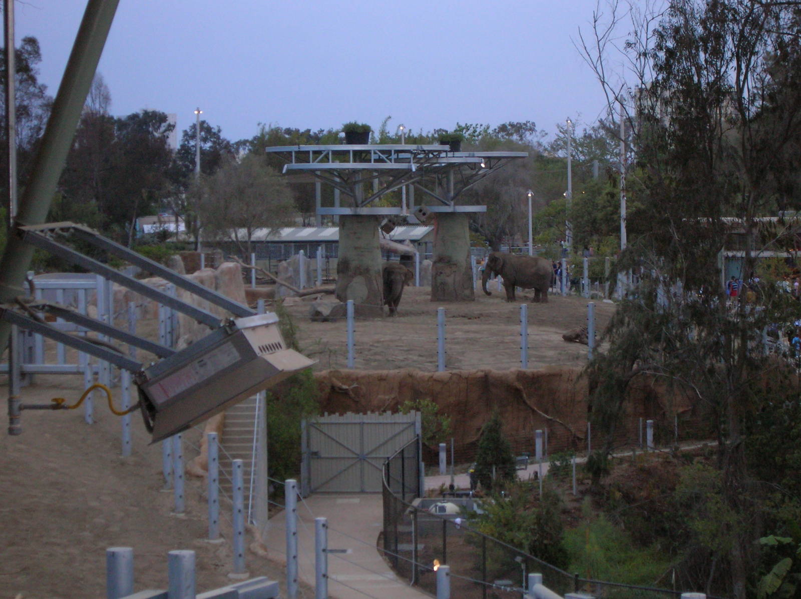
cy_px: 300
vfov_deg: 14.5
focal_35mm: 102
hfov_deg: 19.3
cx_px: 400
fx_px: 2358
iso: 141
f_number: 4.9
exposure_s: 1/60.1
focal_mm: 17.1
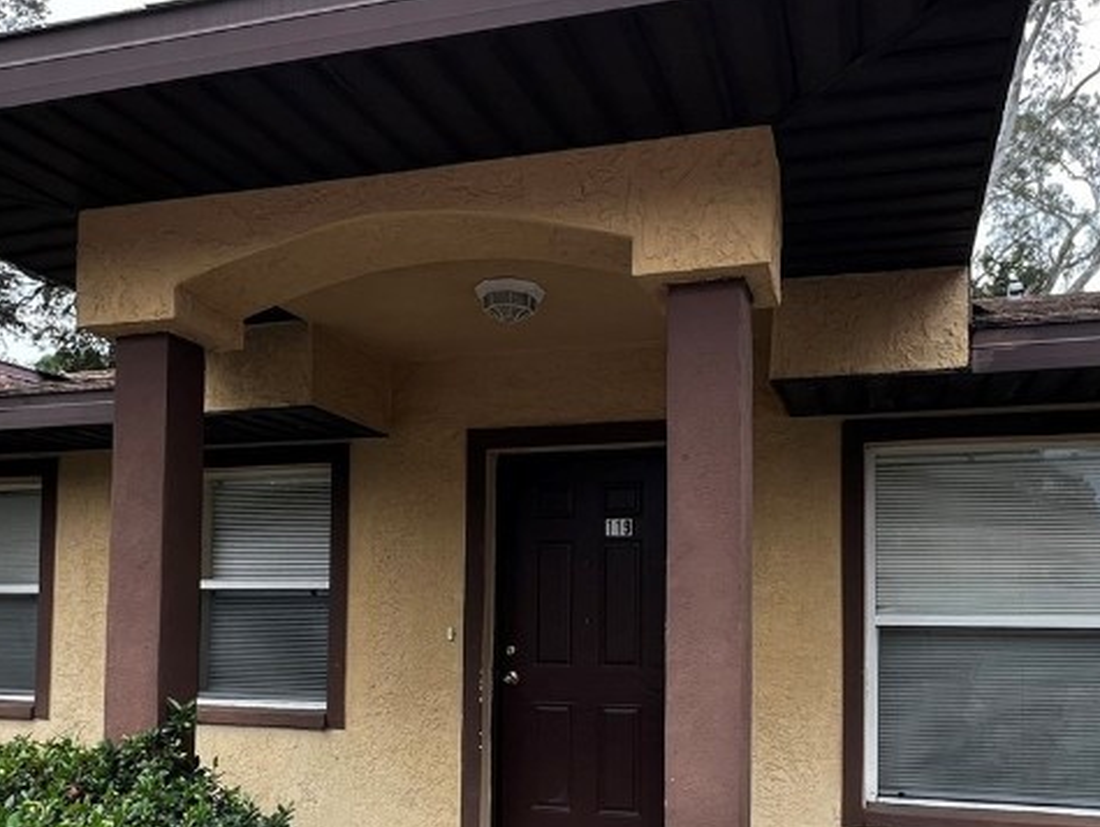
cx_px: 604
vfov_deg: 48.6
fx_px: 890
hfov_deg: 63.3
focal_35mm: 28
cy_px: 574
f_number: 1.8
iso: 50
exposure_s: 1/99
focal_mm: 1.57
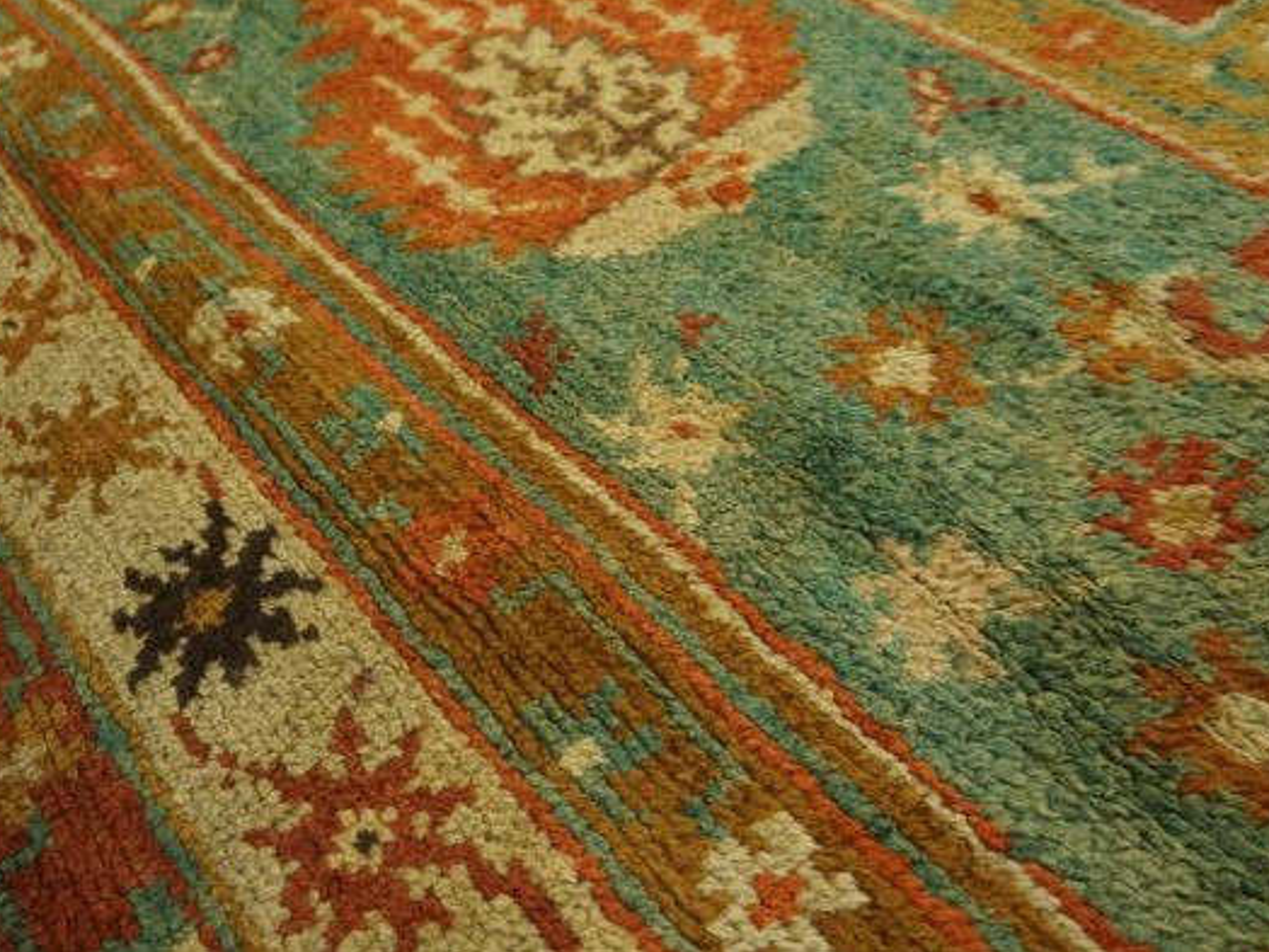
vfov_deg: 42.9
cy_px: 478
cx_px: 613
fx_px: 1210
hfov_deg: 55.3
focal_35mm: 33
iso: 1250
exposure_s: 1/60
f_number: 4
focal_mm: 20
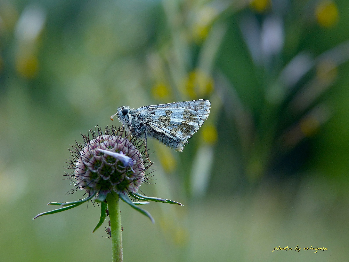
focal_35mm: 99
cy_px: 131
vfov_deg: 14.9
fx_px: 998
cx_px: 174
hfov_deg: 19.8
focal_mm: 17.8
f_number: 3.2
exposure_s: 1/160
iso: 100
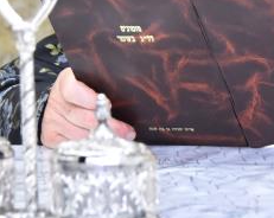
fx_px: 4218
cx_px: 227
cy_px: -168
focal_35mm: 521
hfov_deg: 3.7
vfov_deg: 3.0
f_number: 5.6
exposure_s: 1/100
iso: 1600
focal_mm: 125
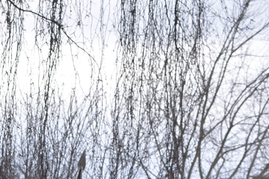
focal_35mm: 174
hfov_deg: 11.4
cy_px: 367
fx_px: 1300
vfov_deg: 7.5
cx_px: -103
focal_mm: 26
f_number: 5.6
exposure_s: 1/125
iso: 100
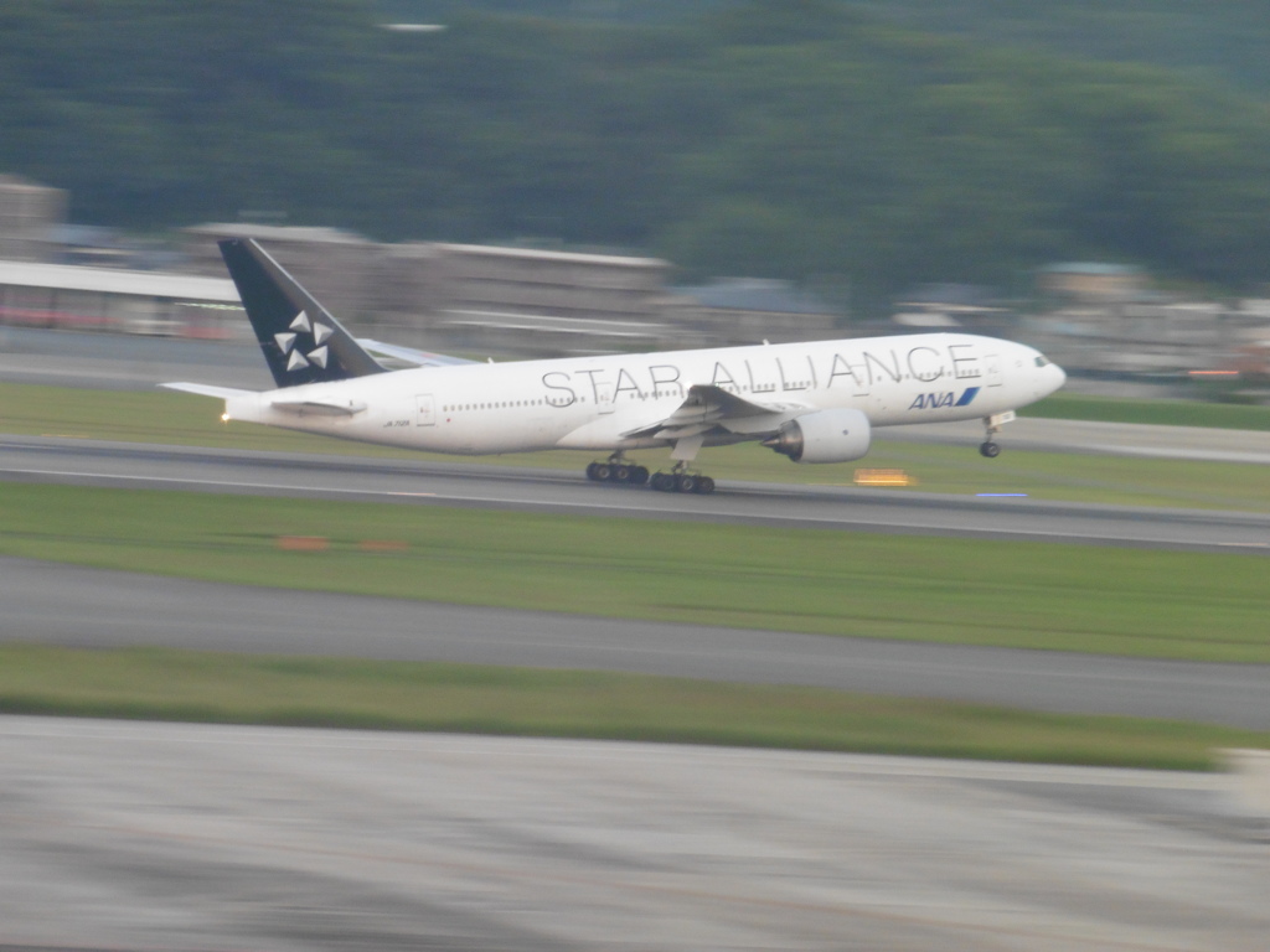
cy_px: 476
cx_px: 635
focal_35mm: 231
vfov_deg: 6.4
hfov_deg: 8.6
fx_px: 8475
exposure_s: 1/25
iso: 400
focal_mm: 41.3
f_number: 5.6
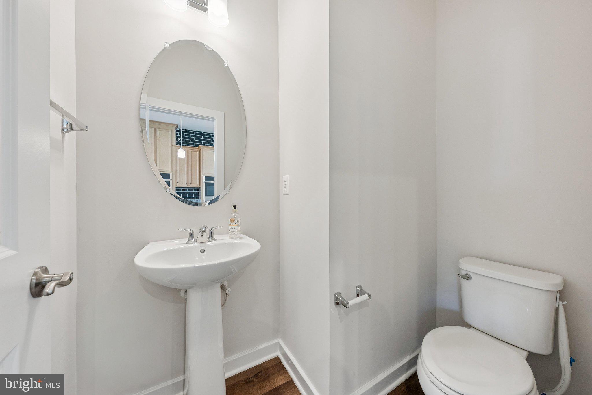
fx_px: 197
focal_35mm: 12
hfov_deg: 112.6
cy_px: 198
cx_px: 296
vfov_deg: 90.1
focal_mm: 12
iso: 640
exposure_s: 1/50
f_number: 7.1
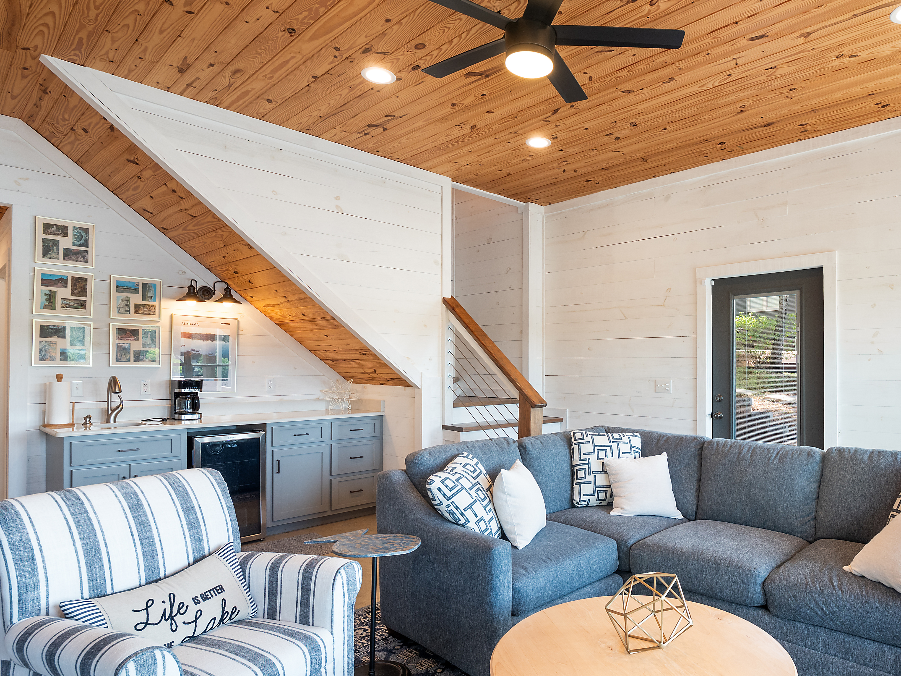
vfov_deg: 63.4
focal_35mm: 21
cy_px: 361
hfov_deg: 77.0
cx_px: 586
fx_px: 547
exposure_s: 1/10
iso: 200
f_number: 5.6
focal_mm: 8
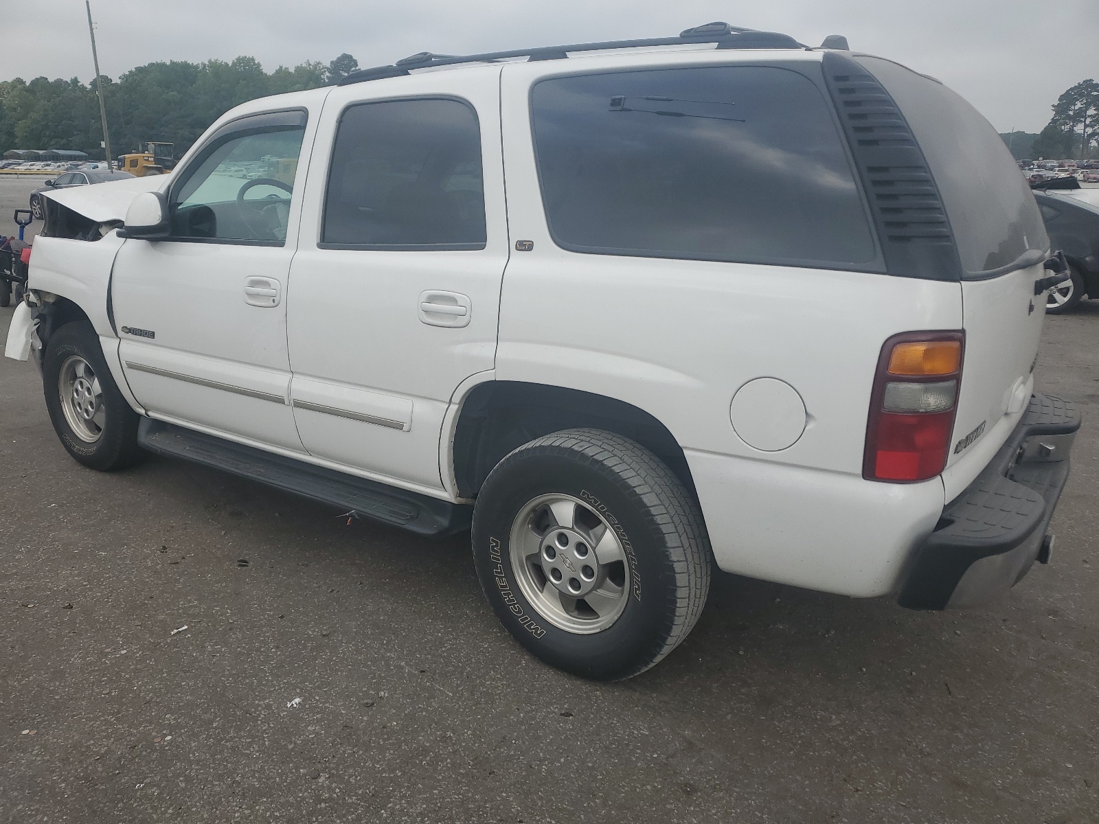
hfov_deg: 67.3
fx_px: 825
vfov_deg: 53.1
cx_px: 550
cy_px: 412
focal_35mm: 26
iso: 50
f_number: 1.5
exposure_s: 1/2000
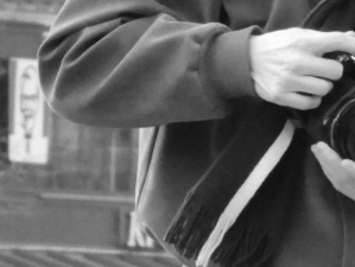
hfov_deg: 1.4
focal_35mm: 1443
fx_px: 14816
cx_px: 383
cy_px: 368
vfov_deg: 1.0
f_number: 5.5
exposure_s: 1/200
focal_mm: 48.4
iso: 800
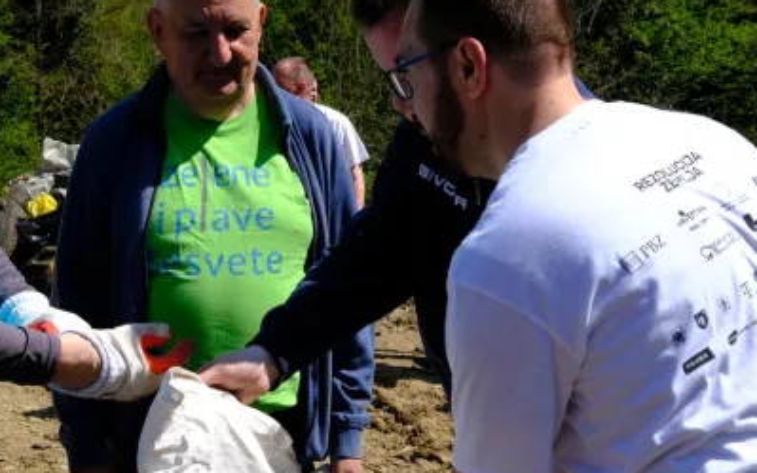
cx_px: 313
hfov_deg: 30.2
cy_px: 292
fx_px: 1402
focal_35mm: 68
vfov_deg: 19.1
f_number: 5.6
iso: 250
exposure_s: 1/1000
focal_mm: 23.4
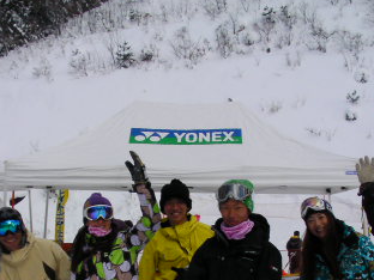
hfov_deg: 25.0
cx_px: 163
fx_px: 843
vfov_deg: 18.5
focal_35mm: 78
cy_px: 270
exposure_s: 1/524
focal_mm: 6.3
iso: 50
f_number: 4.5
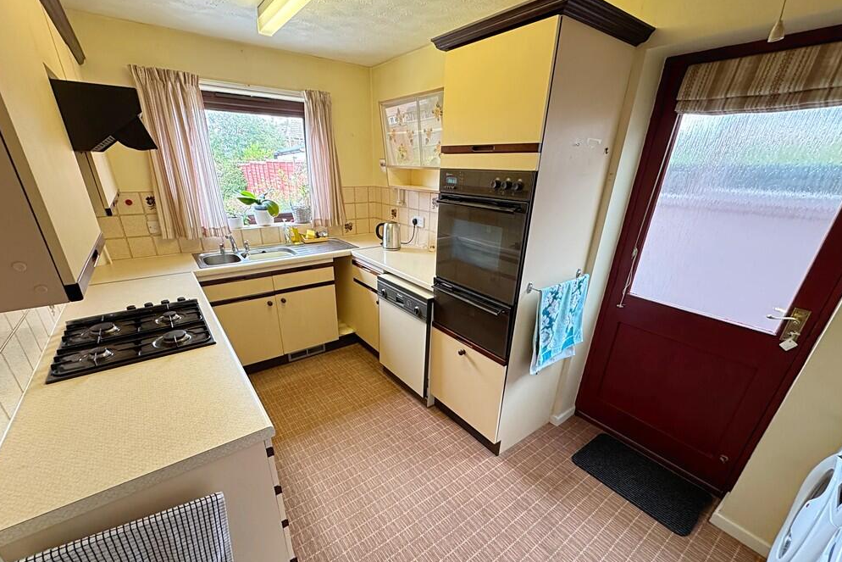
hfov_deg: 100.4
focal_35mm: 15
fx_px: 351
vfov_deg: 76.9
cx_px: 413
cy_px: 321
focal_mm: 2.22
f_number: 2.2
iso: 320
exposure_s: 1/100
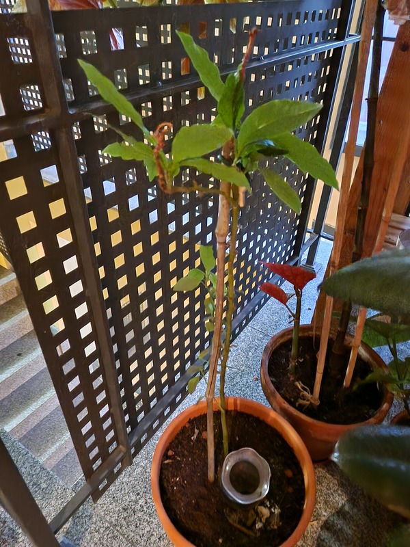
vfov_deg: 73.9
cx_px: 205
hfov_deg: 58.9
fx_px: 363
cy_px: 274
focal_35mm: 23
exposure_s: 1/25
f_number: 1.8
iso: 1600
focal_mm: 5.4
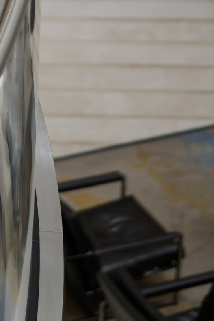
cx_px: -231
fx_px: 2166
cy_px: -310
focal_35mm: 243
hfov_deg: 5.5
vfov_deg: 8.1
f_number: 1.6
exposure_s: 1/50
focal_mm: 50
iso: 100
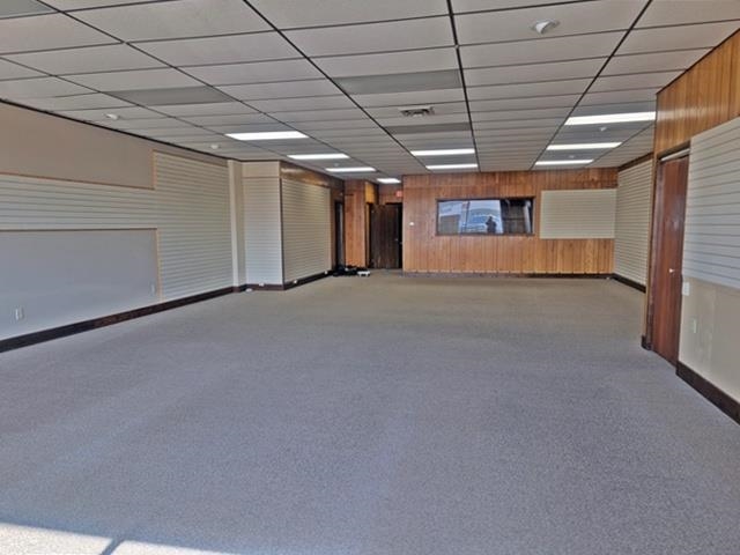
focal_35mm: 24
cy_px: 278
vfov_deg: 56.8
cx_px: 370
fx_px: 513
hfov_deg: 71.6
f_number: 1.8
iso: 50
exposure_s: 1/120
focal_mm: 6.7
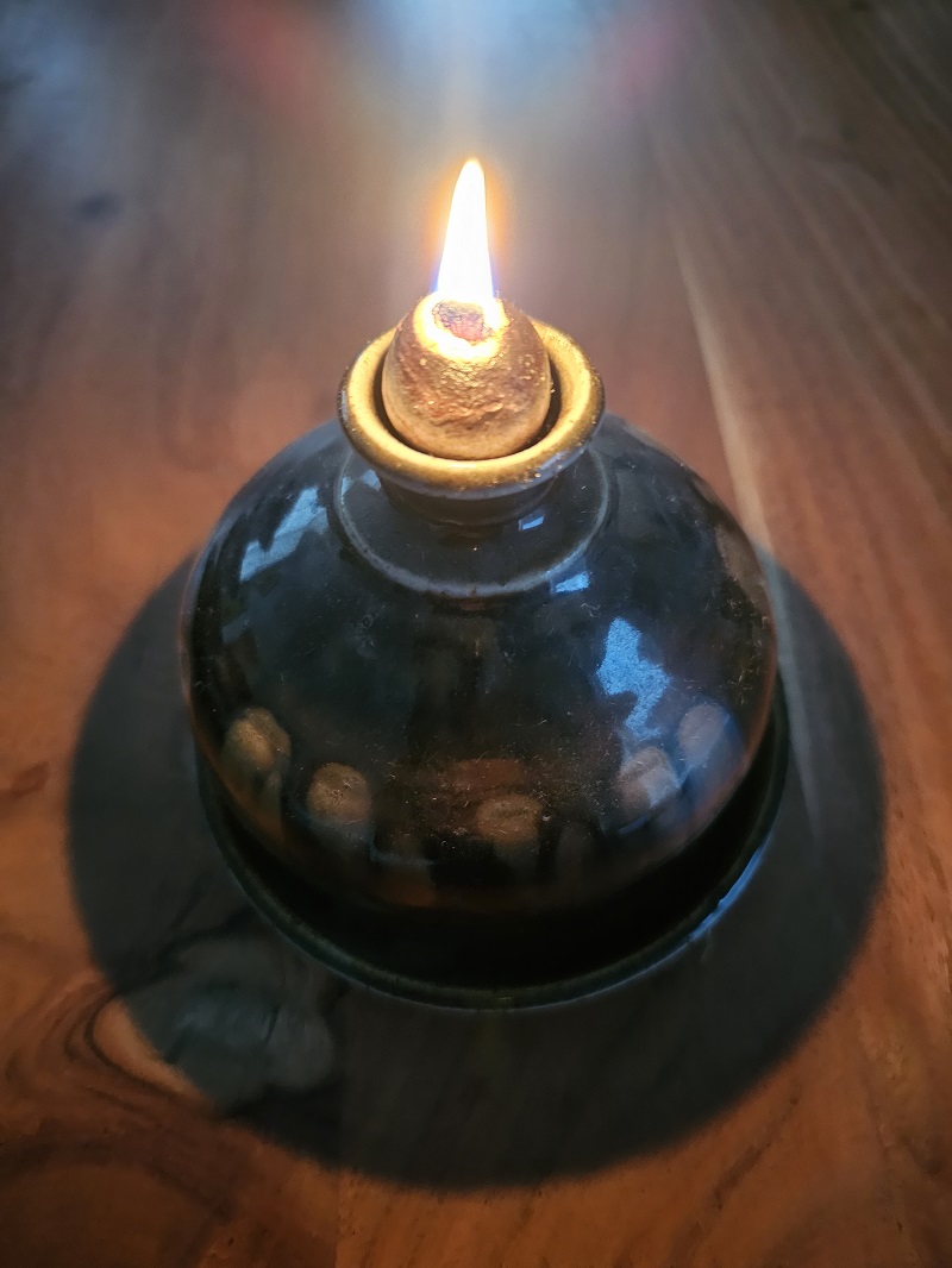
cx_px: 476
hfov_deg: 58.9
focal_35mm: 23
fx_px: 843
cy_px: 634
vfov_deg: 73.9
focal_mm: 6.3
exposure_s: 1/24
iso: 1250
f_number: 1.7
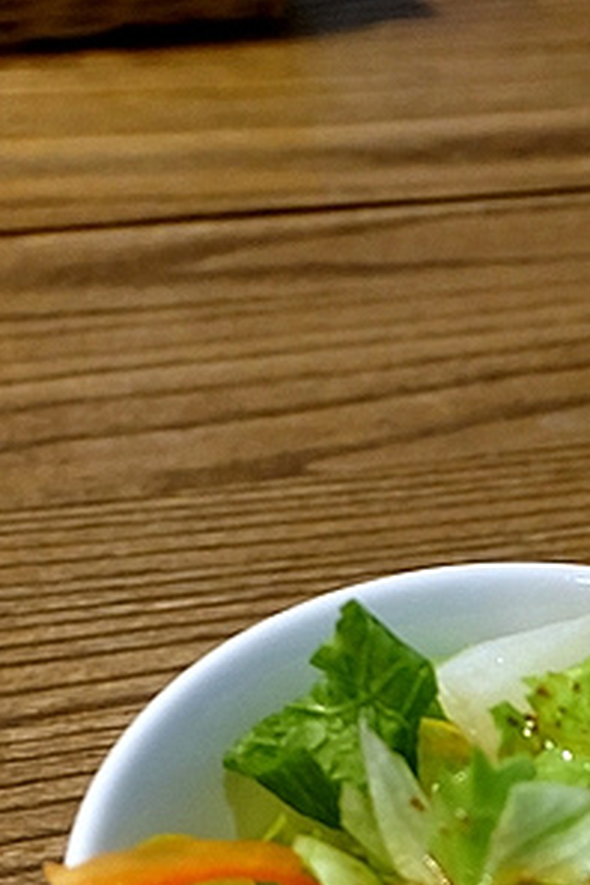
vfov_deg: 20.3
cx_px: 997
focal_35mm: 100
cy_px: 620
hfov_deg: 12.7
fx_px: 2458
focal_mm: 19.2
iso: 800
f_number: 3.8
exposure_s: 1/10
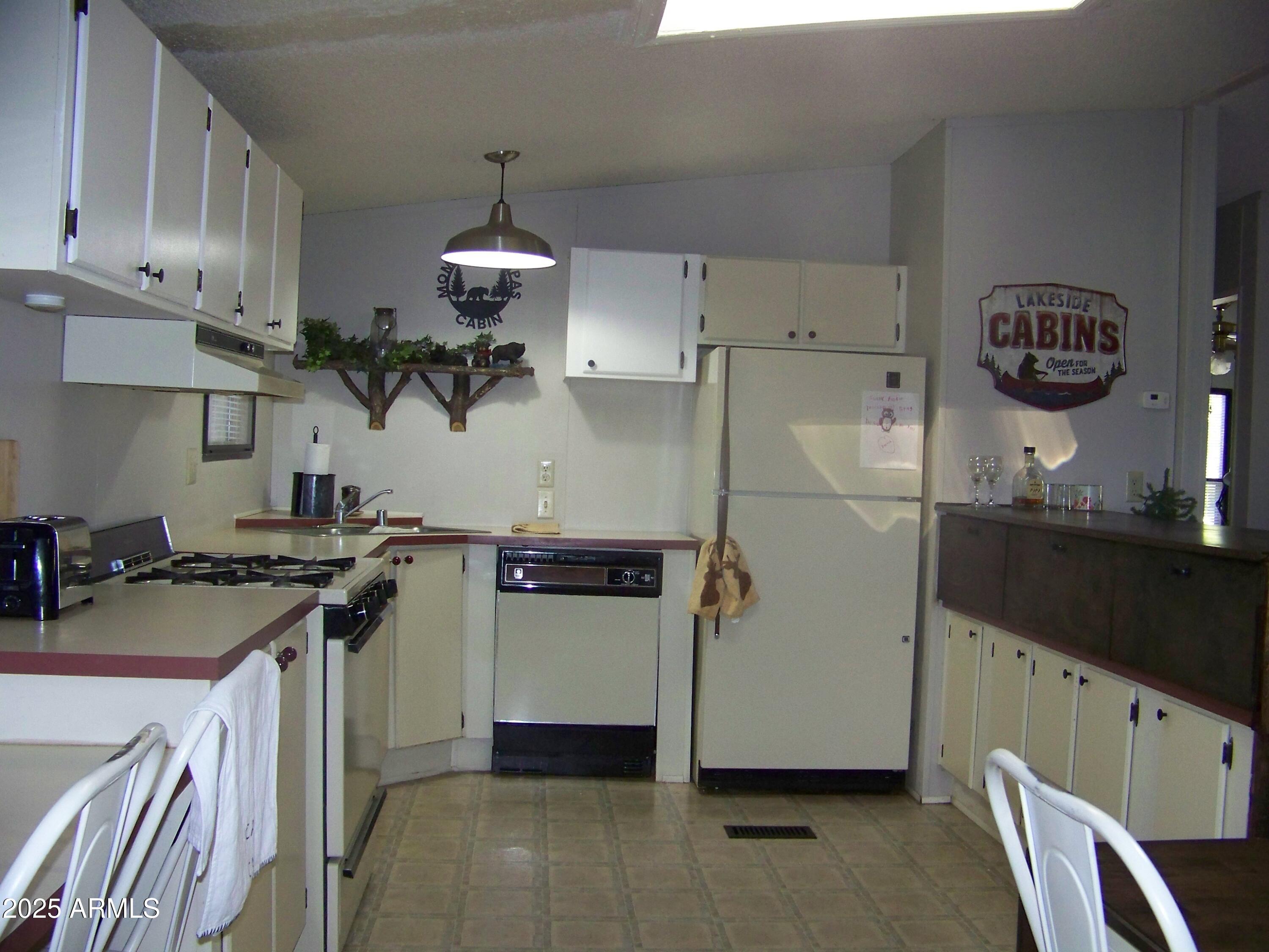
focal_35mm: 36
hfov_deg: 51.4
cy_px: 476
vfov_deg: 39.7
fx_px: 1320
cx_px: 634
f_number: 2.8
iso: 200
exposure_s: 1/30
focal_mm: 5.85
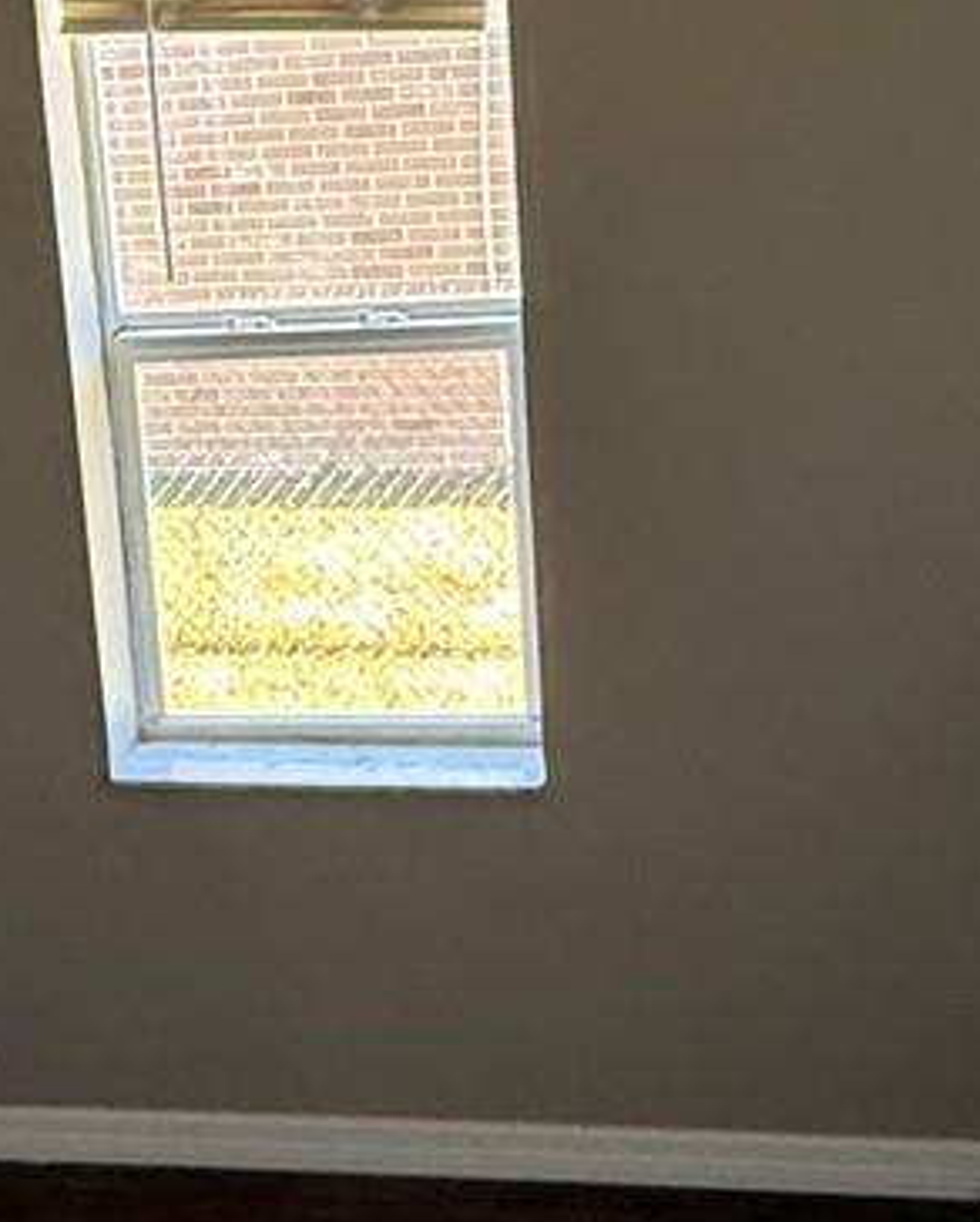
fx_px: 2172
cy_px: 480
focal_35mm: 60
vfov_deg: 31.3
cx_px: 356
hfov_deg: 25.3
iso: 320
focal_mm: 2.22
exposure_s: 1/64
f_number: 2.2
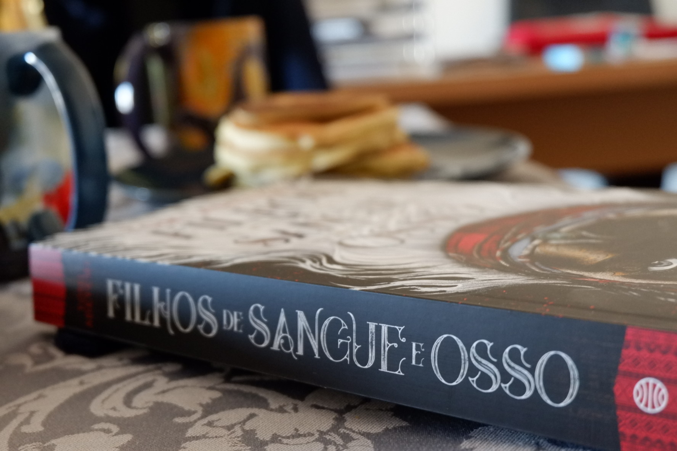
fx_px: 827
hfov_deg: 44.5
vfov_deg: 30.5
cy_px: 226
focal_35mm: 44
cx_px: 338
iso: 3200
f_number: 4.7
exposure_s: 1/50
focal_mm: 29.5
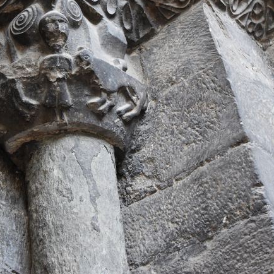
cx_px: 37
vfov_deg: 23.1
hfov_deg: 22.9
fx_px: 663
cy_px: 57
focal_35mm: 74
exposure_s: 1/60
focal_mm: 24
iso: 1000
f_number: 4.5
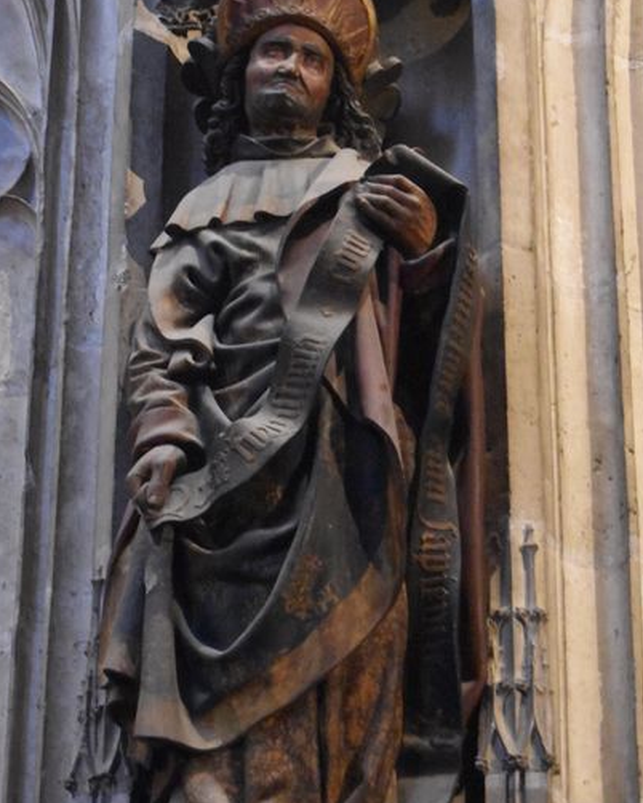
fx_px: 2425
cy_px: 475
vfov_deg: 18.8
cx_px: 306
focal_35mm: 102
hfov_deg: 15.1
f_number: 5.6
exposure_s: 1/20
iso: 12800
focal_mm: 52
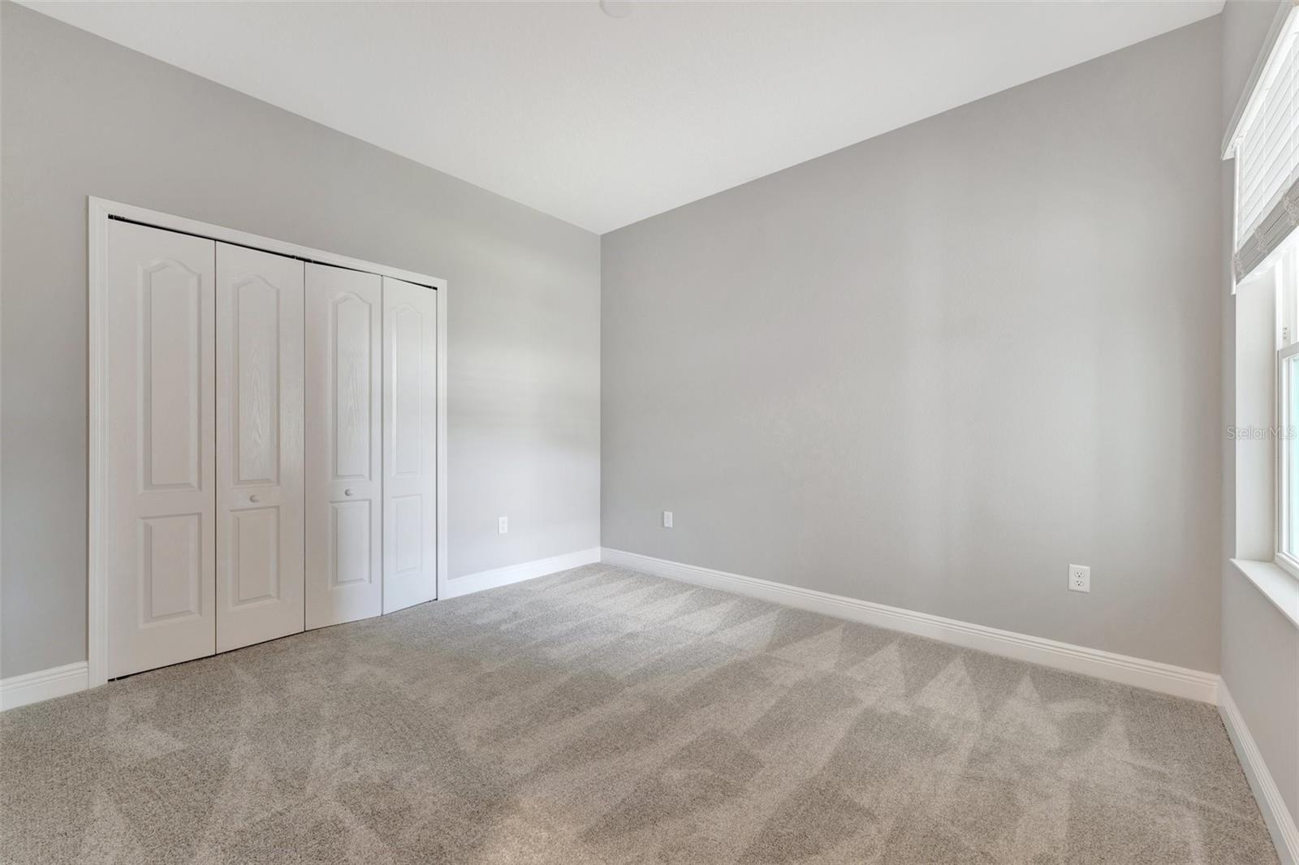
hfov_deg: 104.3
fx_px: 505
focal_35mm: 14
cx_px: 650
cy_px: 432
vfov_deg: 81.2
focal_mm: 14
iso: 400
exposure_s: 1/6
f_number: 6.3
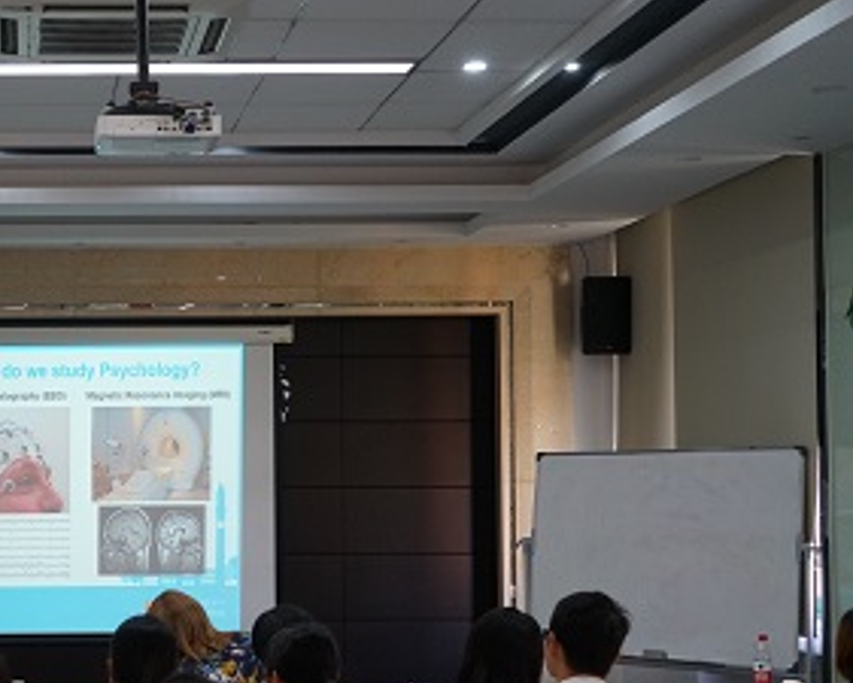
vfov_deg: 22.4
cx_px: 30
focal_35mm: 68
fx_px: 1717
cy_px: 452
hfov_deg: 26.6
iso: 2000
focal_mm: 37
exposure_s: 1/160
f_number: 4
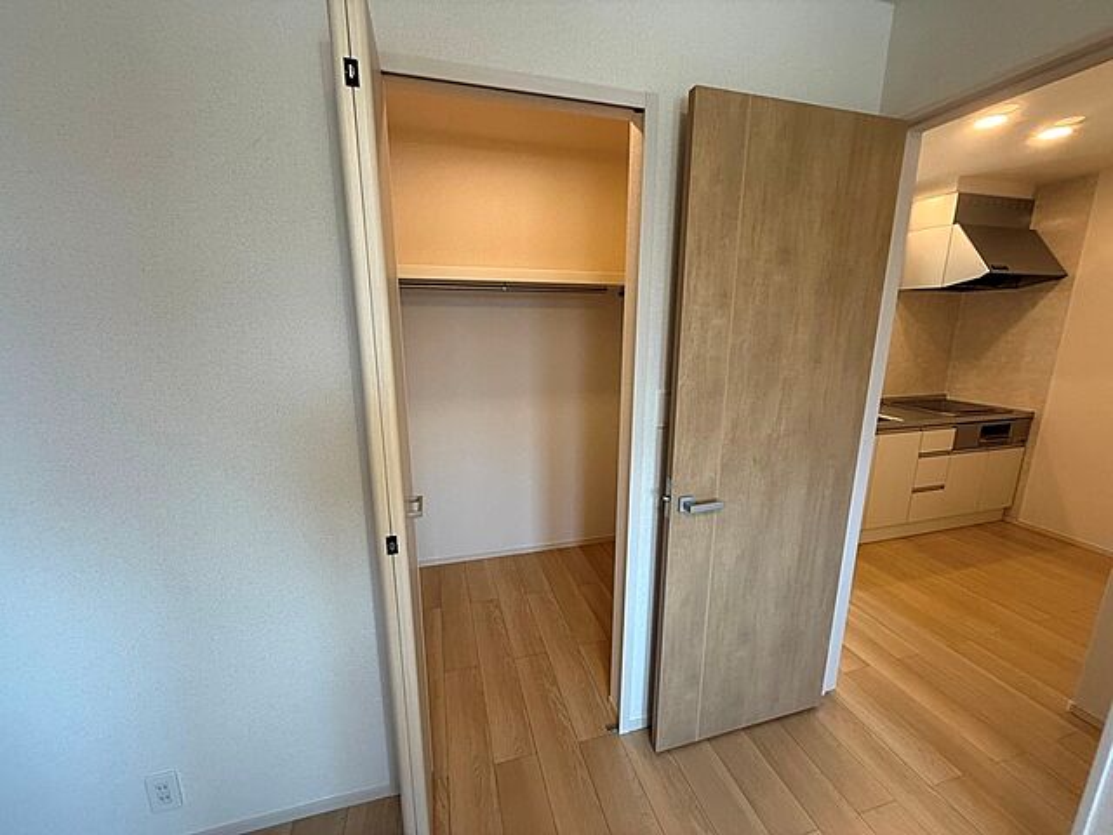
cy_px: 418
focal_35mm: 14
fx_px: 450
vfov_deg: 85.7
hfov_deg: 102.1
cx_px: 556
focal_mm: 2.22
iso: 160
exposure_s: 1/99
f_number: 2.2
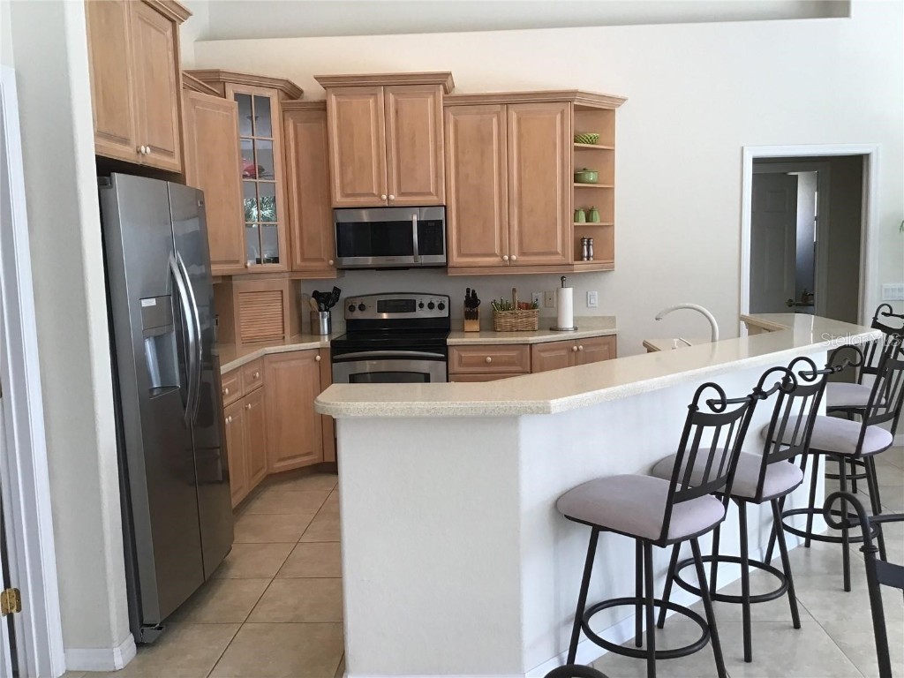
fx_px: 810
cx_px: 452
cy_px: 339
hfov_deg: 58.4
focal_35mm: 31
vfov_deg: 45.4
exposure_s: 1/40
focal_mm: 3.3
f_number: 2.4
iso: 25
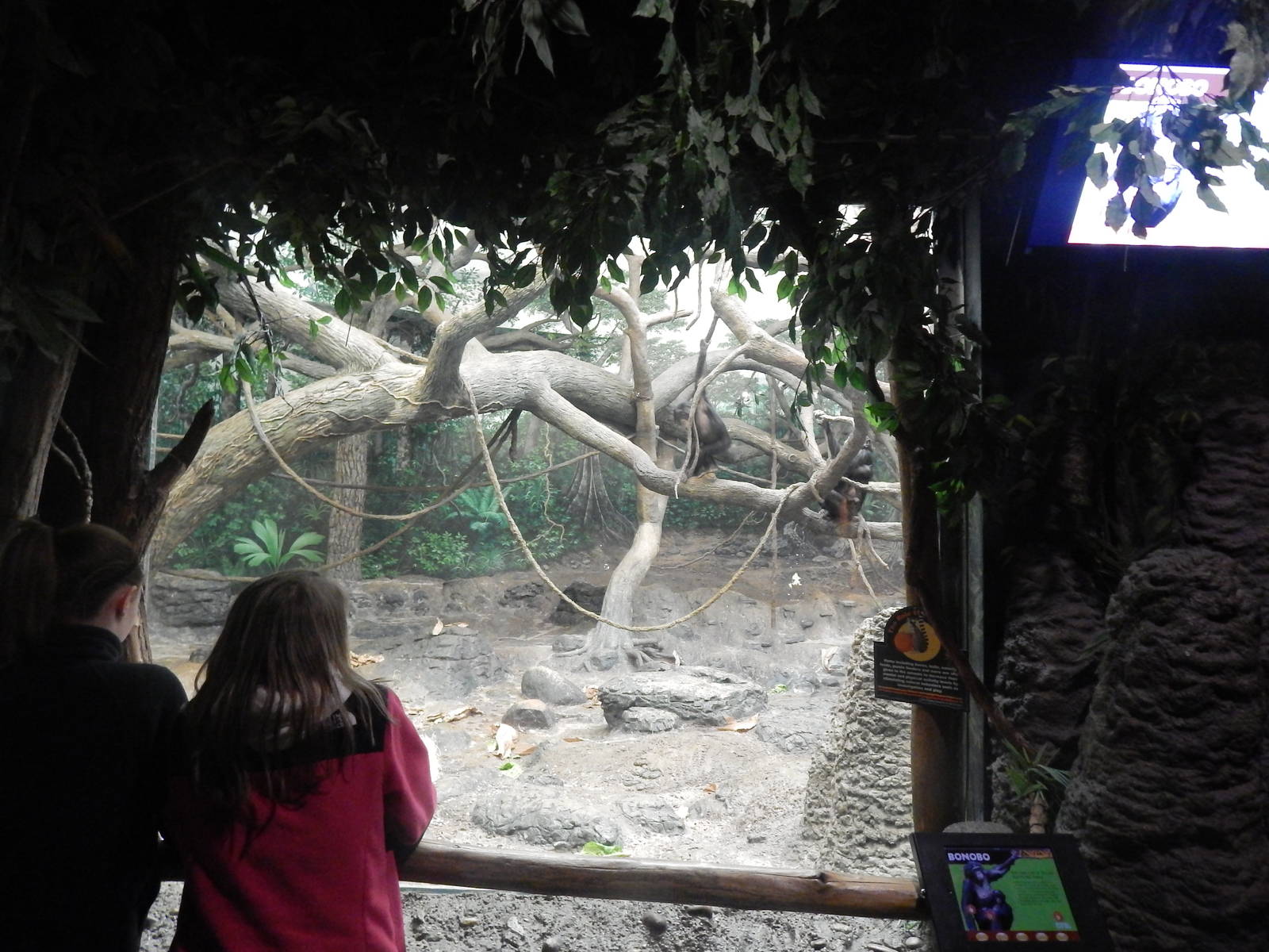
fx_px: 843
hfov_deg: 73.9
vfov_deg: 58.9
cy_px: 476
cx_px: 634
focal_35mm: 23
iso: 800
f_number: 3
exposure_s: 1/8
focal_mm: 4
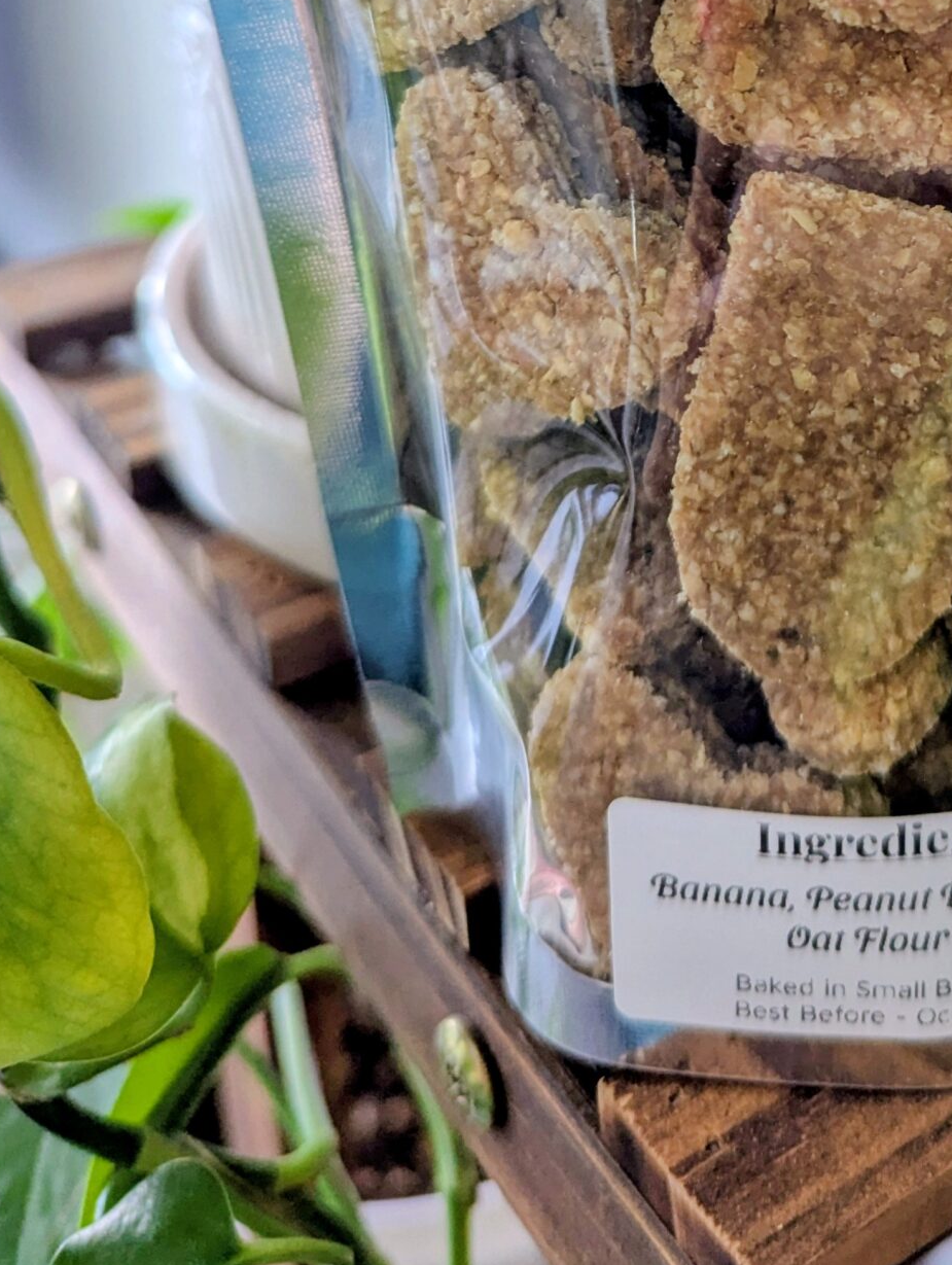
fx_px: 1829
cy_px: 49
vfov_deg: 35.1
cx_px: 866
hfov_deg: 28.0
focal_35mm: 50
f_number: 1.85
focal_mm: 6.81
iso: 165
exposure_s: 1/23.8
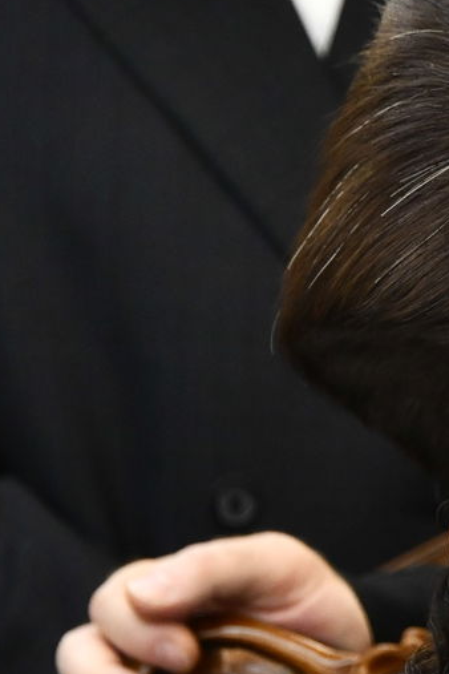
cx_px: 703
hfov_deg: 1.7
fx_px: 14722
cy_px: 589
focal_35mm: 787
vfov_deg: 2.6
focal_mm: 190
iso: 800
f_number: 5.6
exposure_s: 1/125
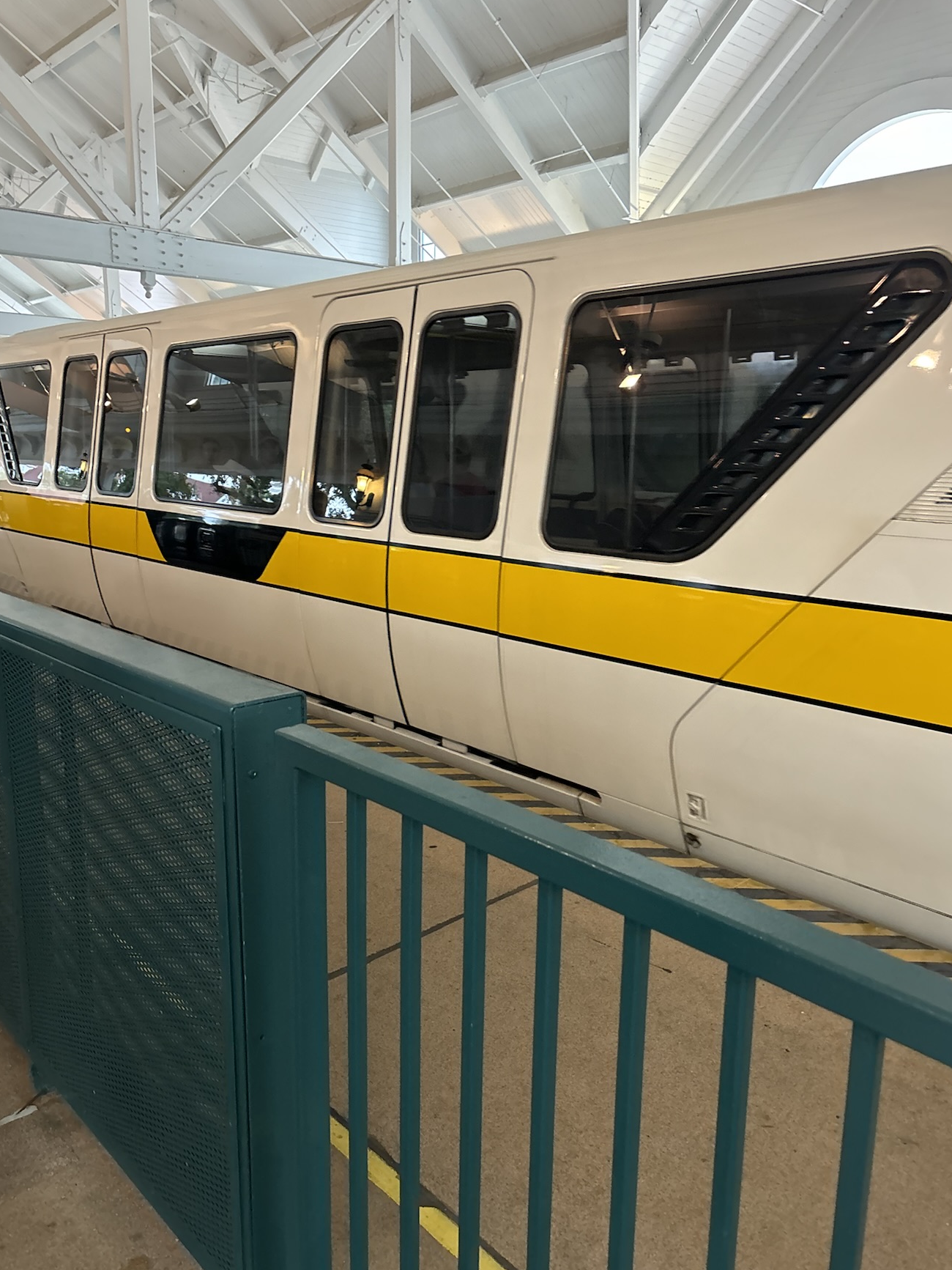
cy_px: 634
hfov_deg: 51.4
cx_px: 479
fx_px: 990
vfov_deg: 65.3
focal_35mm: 27
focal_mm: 5.96
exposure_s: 1/60
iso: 400
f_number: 1.6
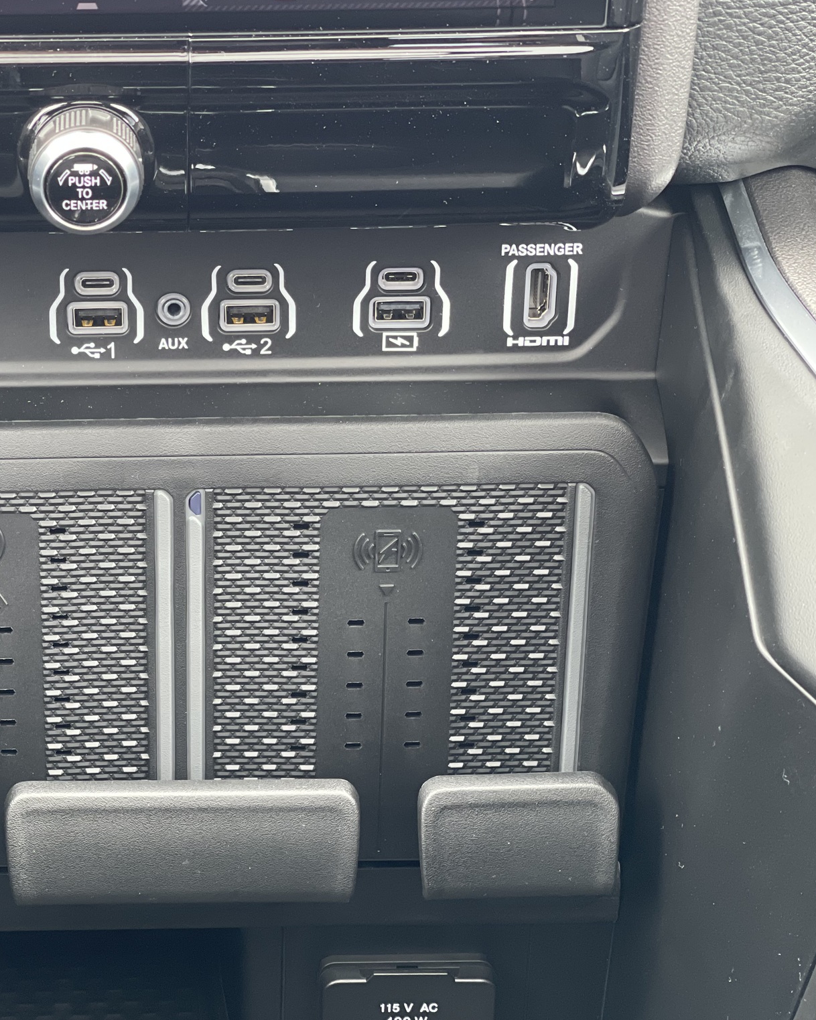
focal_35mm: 84
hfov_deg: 18.1
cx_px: 161
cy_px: 508
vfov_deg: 22.7
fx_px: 2536
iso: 250
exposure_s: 1/40
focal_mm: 7.5
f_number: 2.2
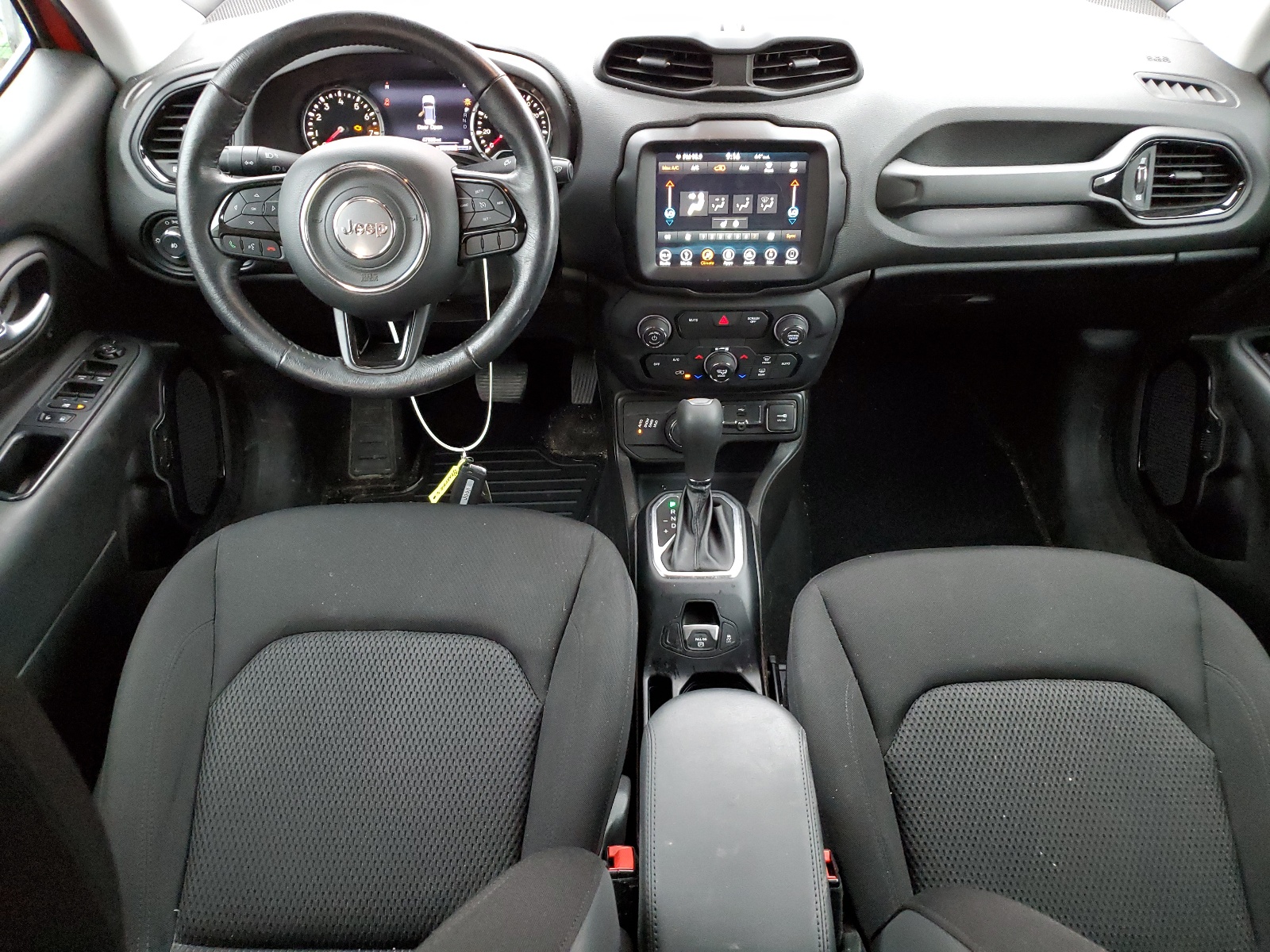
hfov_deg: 67.3
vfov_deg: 53.1
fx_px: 954
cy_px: 476
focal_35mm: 26
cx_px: 635
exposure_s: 1/60.2
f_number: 1.5
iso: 380
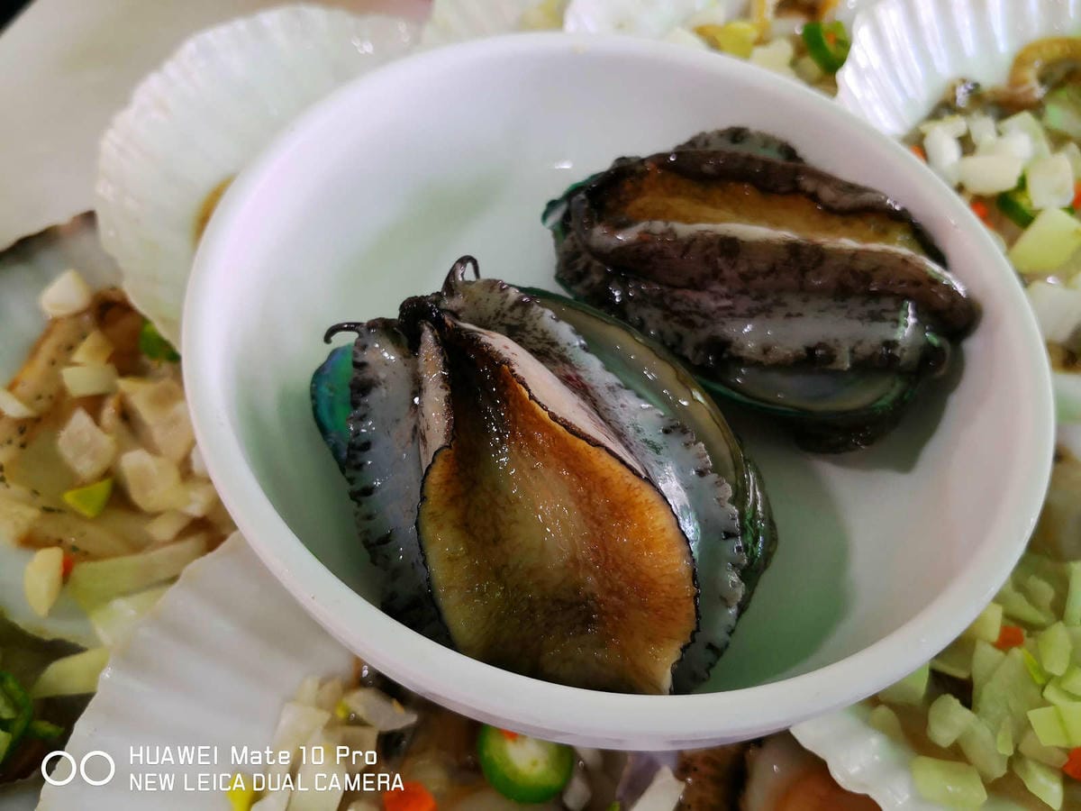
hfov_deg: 65.3
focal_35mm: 27
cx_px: 540
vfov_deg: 51.4
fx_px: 843
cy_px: 406
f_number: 1.6
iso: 100
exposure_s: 1/60
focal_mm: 3.95
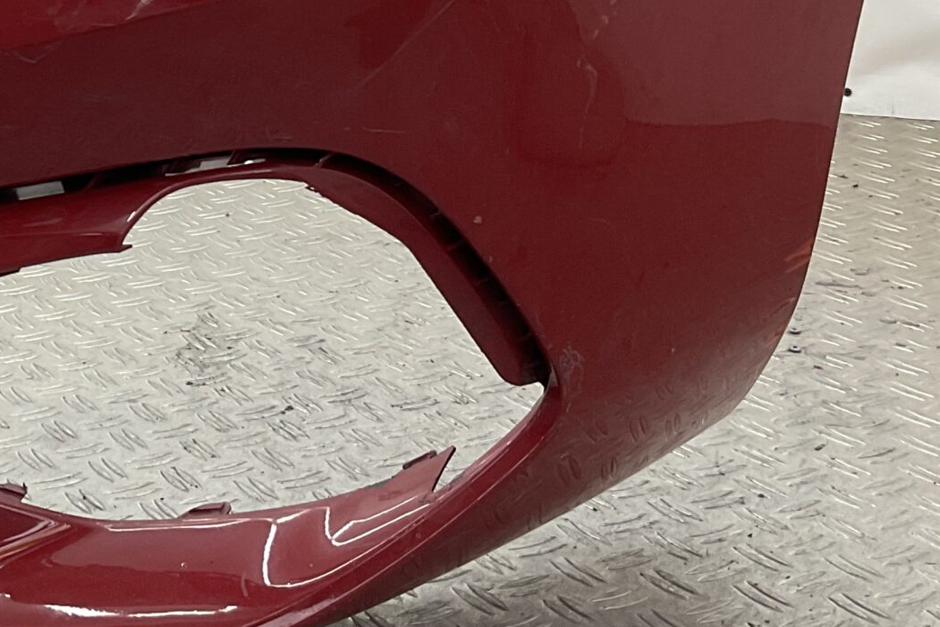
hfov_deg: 26.0
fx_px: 1933
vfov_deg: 18.0
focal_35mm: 74
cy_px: -7
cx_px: 5
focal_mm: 3
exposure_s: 1/100
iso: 25
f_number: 1.8
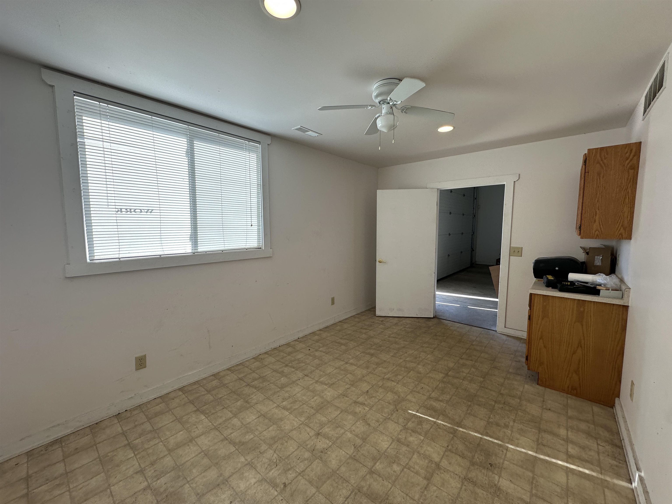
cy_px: 252
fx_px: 272
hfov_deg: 102.1
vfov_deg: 85.7
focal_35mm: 14
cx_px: 336
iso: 50
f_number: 2.2
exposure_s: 1/120
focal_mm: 2.22
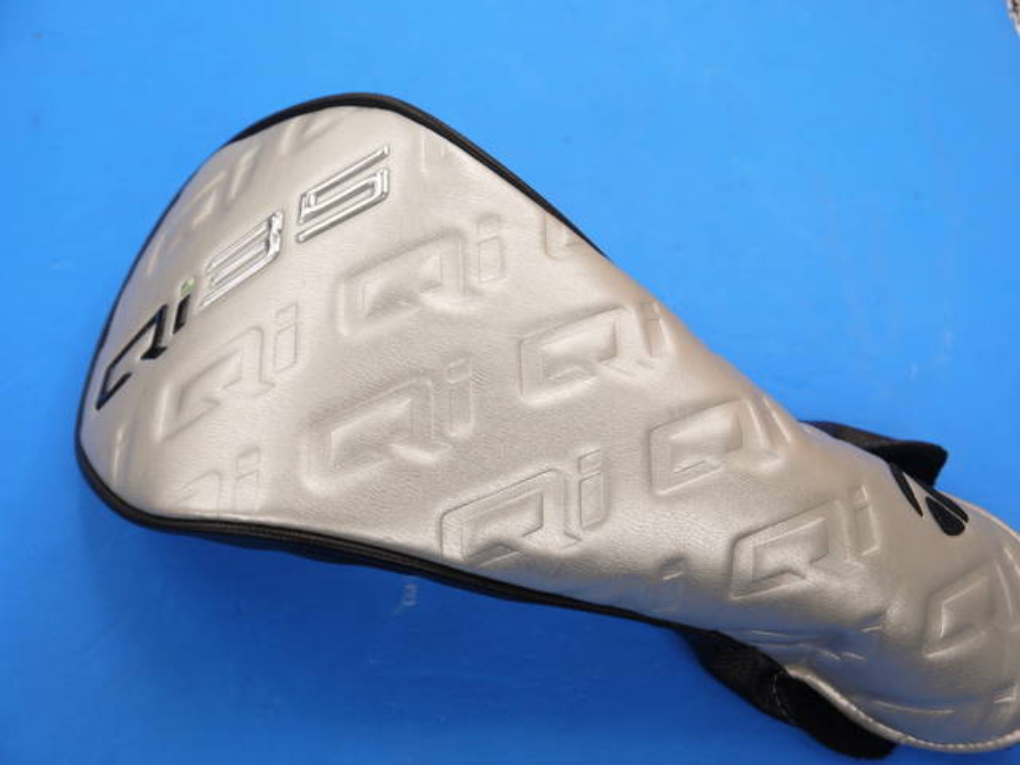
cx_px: 510
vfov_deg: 31.5
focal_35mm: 46
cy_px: 382
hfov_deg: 41.2
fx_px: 1355
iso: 160
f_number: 4.4
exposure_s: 1/60
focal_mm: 23
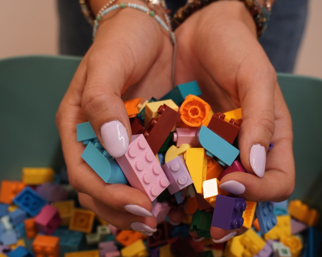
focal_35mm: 52
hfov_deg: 36.3
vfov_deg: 29.3
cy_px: 134
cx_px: 166
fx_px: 492
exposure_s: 1/60
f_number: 4.5
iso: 500
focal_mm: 29
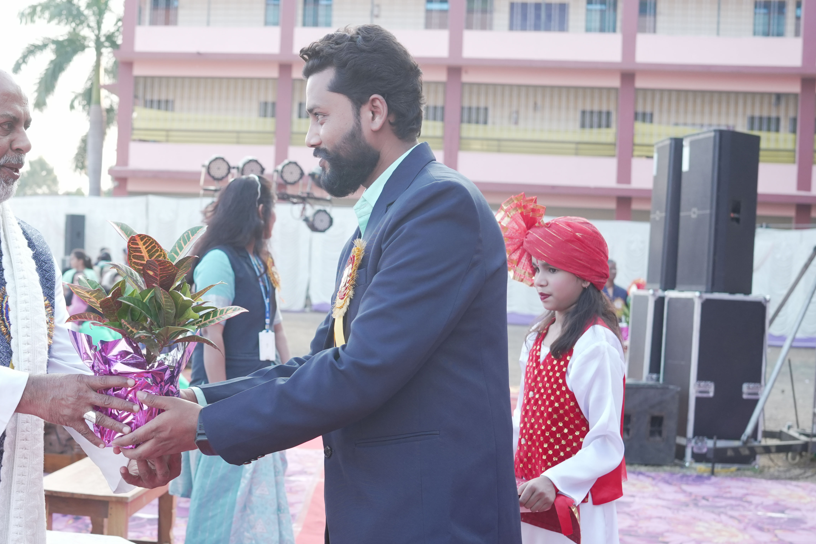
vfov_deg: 23.3
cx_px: 200
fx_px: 1315
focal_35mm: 58
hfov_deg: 33.8
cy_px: 326
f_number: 4
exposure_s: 1/320
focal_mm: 35
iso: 800
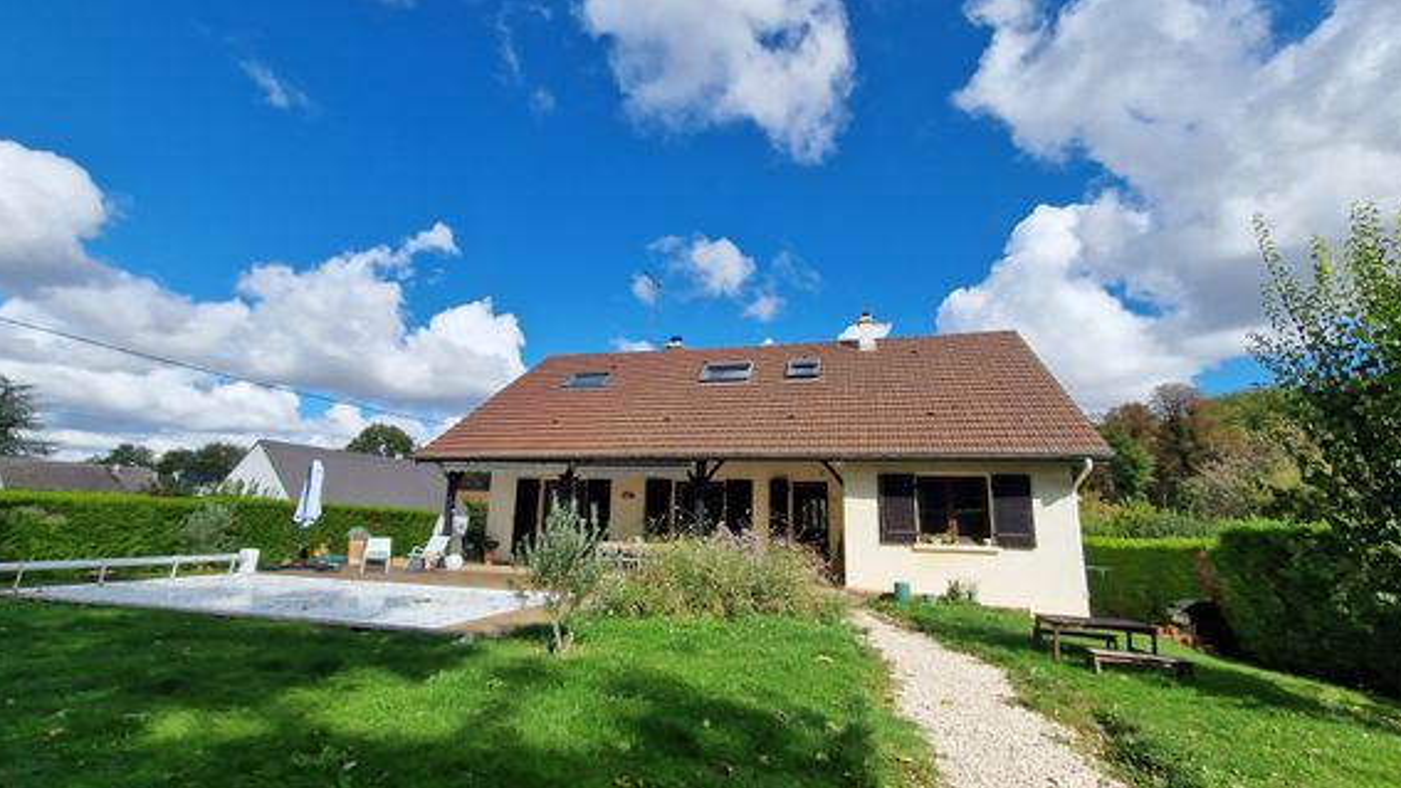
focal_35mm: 15
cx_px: 694
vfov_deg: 70.5
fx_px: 557
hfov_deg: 103.0
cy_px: 395
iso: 50
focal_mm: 2.2
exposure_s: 1/2560
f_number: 2.2
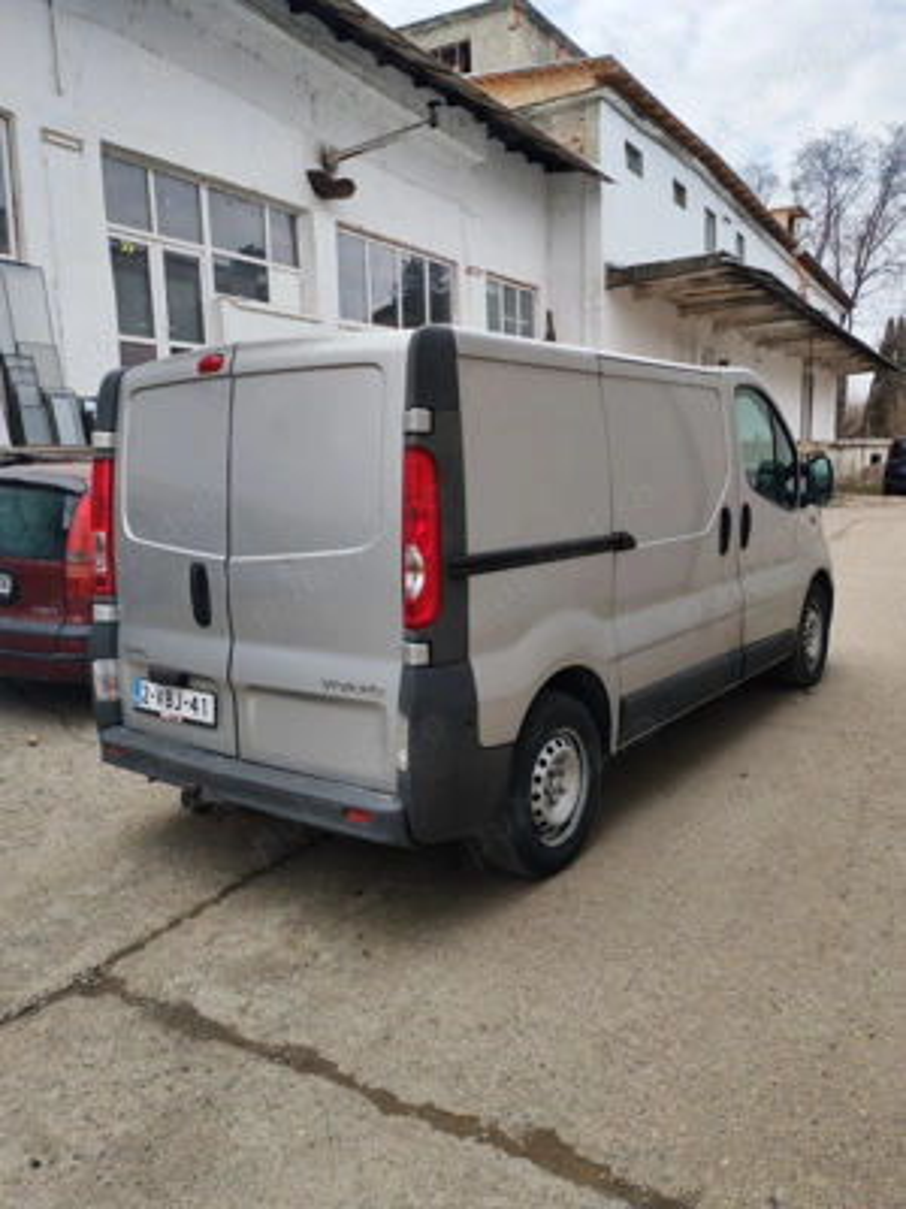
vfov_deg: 65.3
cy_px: 604
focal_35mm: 27
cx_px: 453
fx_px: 942
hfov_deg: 51.4
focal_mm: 6.12
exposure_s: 1/320
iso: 50
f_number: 1.9
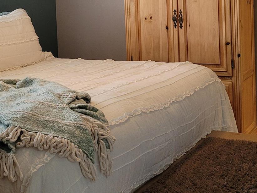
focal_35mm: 65
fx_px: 483
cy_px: 30
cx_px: 140
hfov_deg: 29.8
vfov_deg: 22.2
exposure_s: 1/120
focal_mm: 5.4
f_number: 1.8
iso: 250
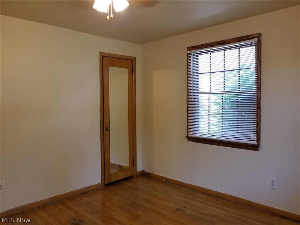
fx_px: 225
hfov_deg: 67.3
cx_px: 150
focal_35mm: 26
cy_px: 112
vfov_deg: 53.1
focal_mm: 4.25
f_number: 1.7
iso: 125
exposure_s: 1/60
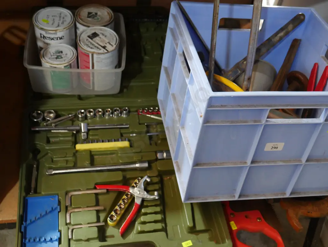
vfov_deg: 32.9
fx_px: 417
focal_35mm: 44
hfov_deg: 42.9
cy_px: 124
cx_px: 164
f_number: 4.7
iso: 1600
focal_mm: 22
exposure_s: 1/60
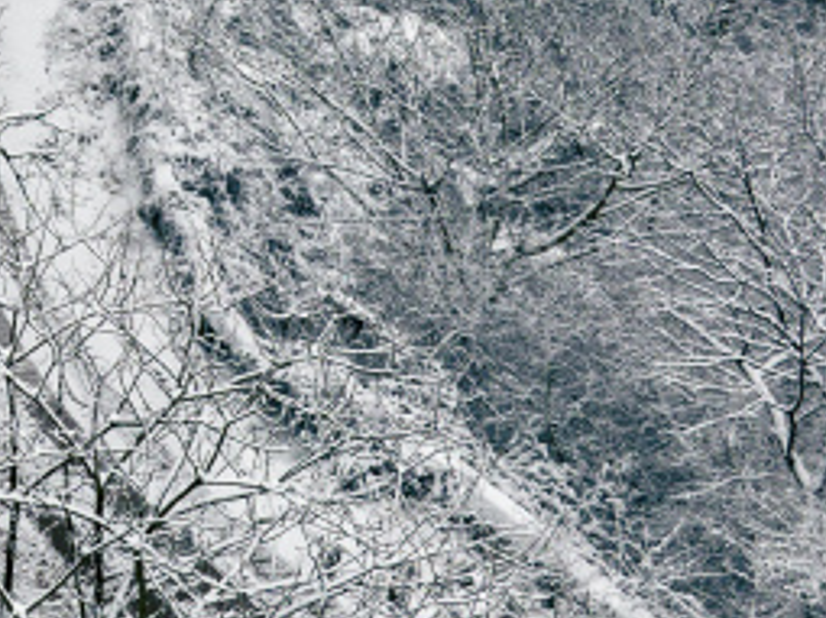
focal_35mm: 113
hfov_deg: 15.7
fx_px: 2695
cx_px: -486
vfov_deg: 12.7
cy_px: -147
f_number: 8
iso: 100
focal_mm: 12.29
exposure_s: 1/240
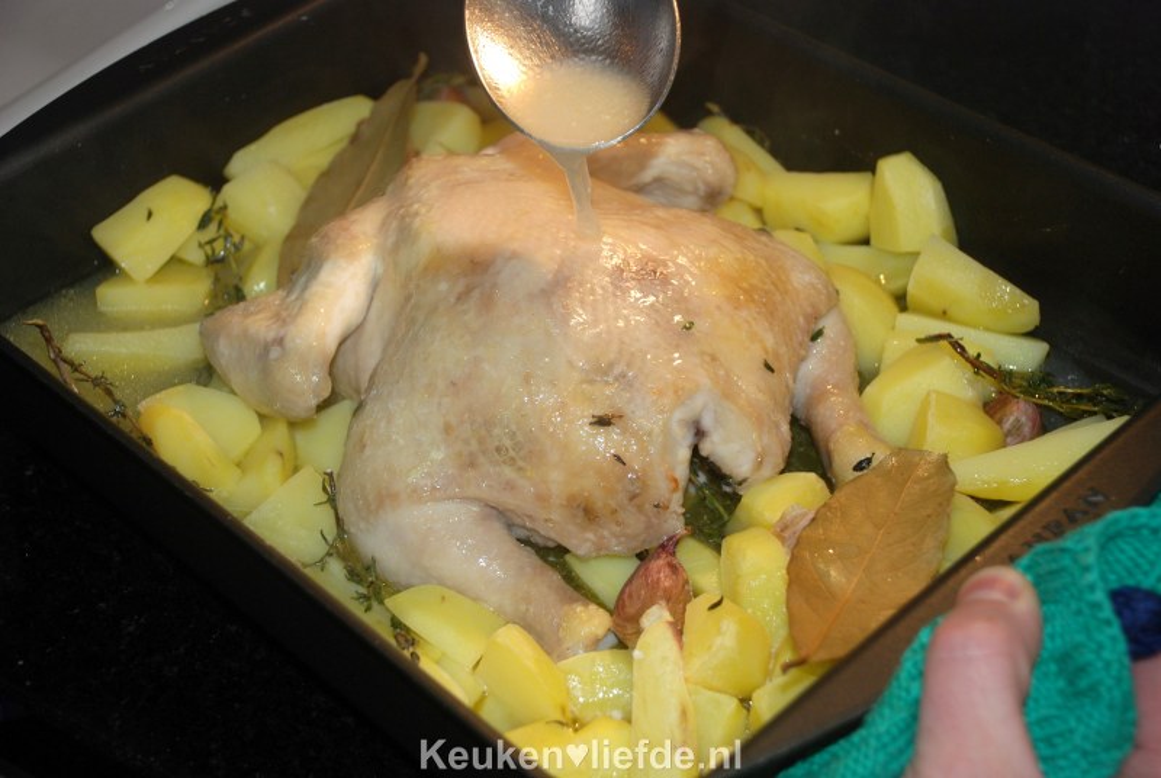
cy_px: 389
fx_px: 2325
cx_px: 580
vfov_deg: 19.0
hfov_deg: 28.0
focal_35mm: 72
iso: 200
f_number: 4.8
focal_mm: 48
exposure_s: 1/60
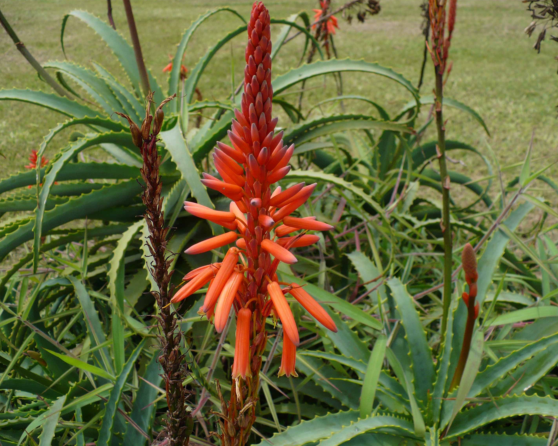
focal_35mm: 39
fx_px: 644
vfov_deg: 38.2
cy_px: 220
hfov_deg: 46.8
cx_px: 279
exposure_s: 1/800
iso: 100
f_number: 2.8
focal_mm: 6.1
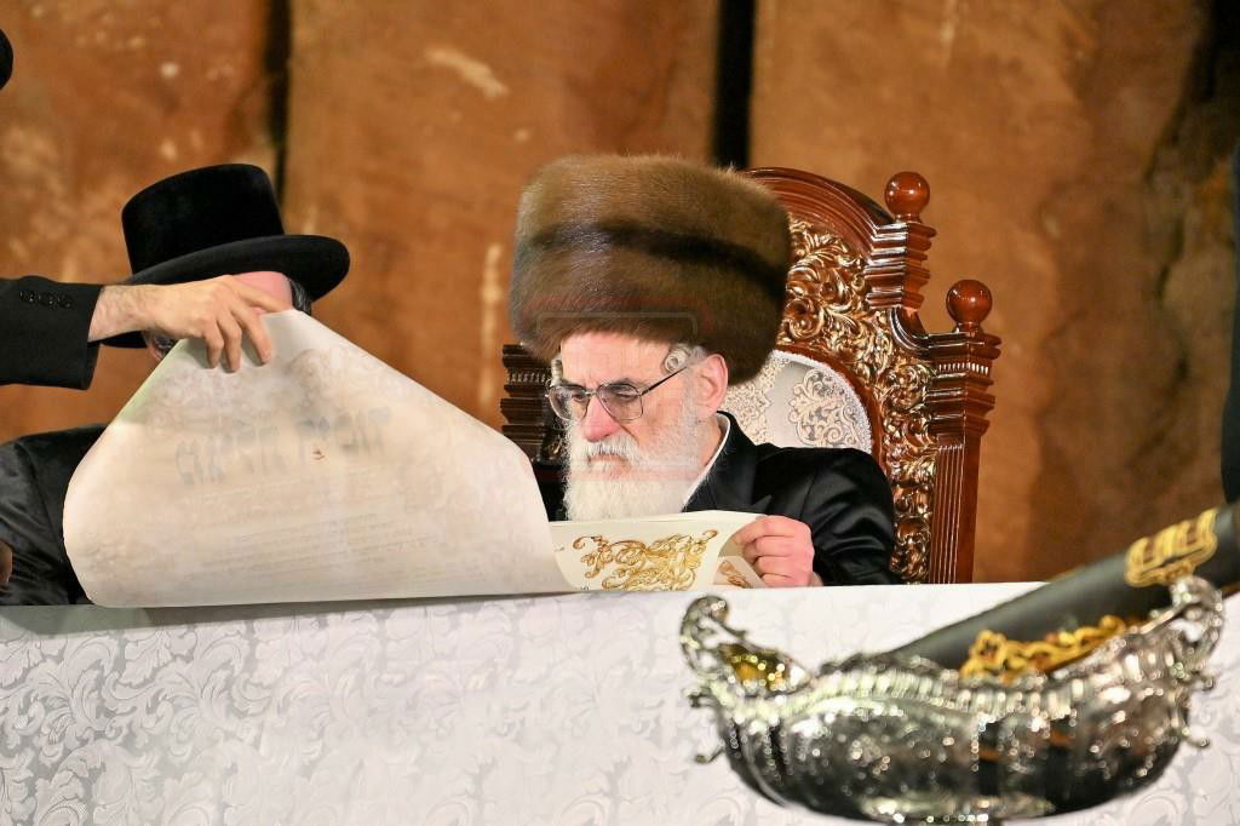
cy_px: 413
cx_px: 620
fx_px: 10329
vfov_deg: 4.6
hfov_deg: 6.9
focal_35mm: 300
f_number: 2.8
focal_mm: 200
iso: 200
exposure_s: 1/250
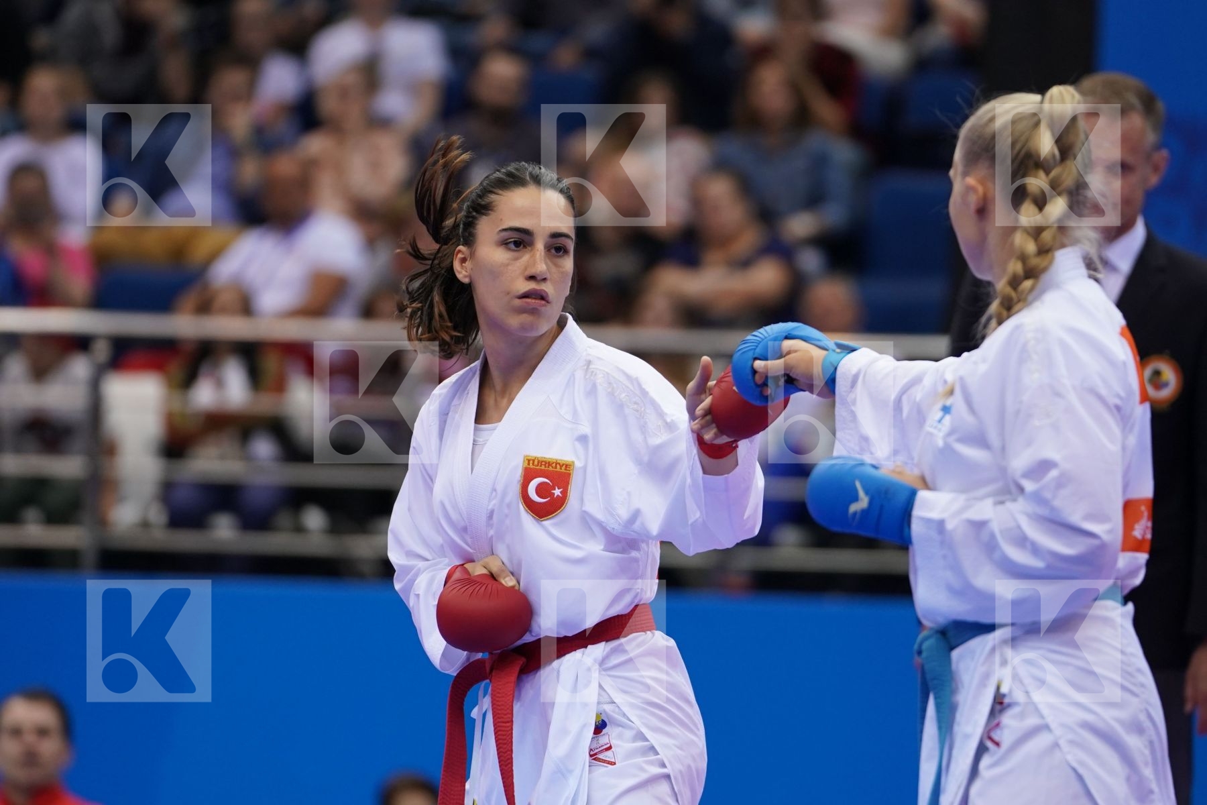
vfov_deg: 4.6
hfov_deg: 6.9
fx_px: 9957
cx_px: 604
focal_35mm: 297
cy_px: 402
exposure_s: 1/1000
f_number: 2.8
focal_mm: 198
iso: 1250
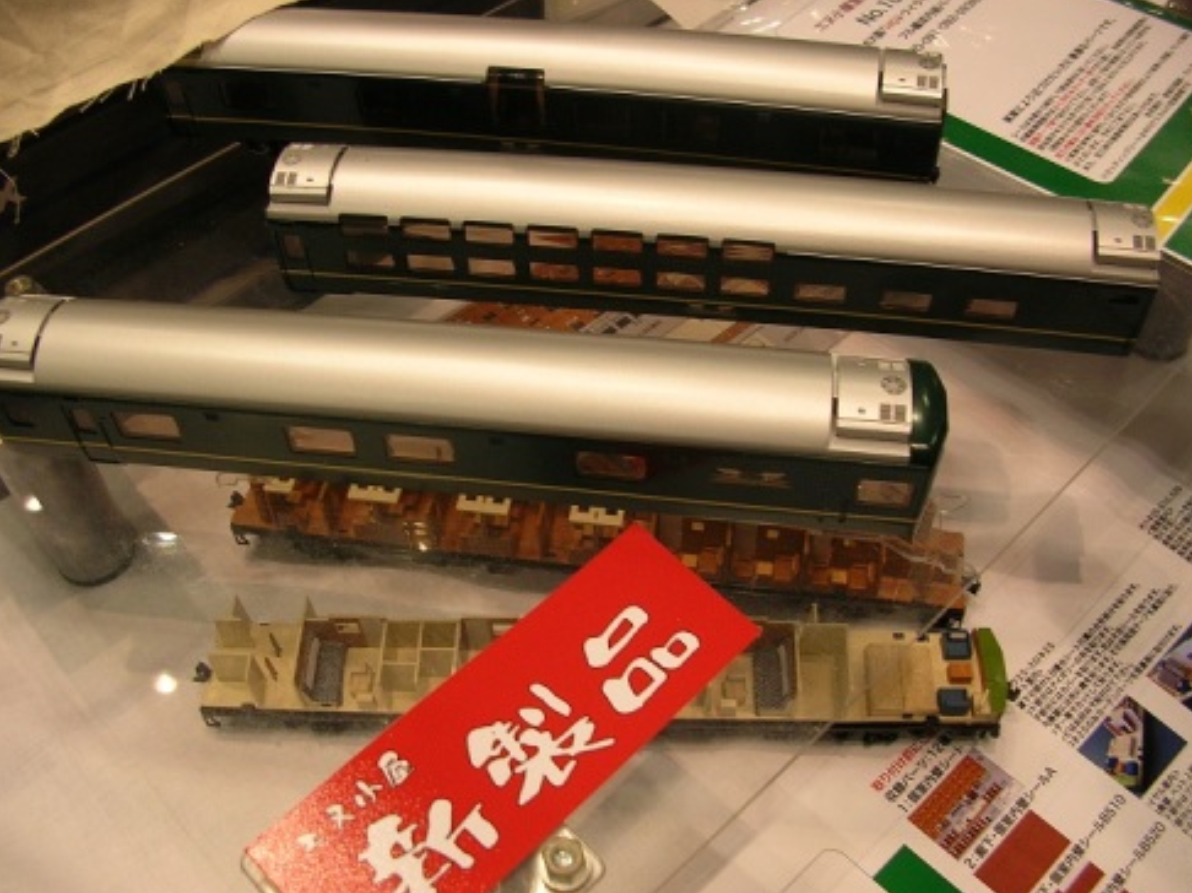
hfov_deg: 51.4
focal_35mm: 36
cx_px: 603
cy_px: 444
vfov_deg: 39.6
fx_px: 1239
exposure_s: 1/26.2
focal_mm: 5.8
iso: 50
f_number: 2.8
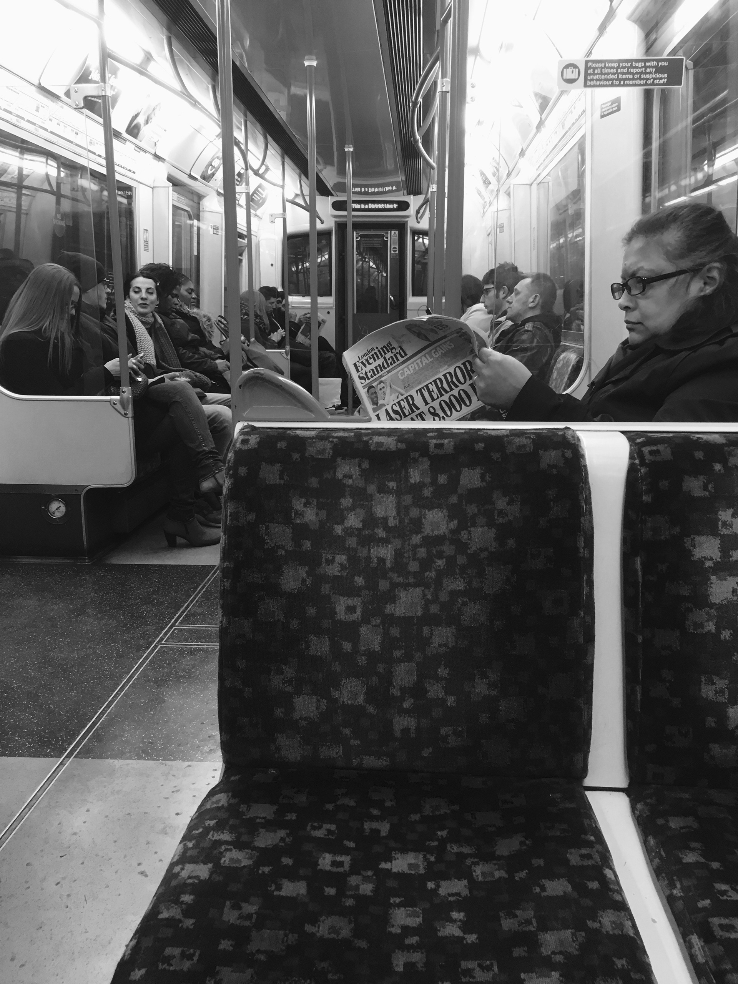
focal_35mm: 29
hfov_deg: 48.2
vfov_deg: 61.7
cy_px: 492
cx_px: 369
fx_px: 824
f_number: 2.2
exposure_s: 1/33
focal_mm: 4.15
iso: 100
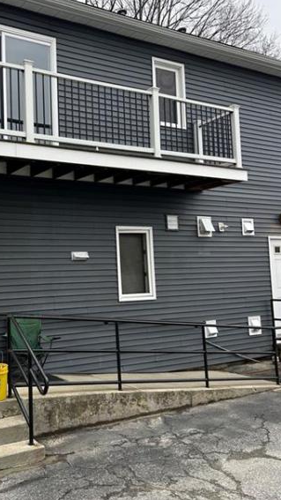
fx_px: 477
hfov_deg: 32.0
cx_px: 57
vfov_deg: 55.2
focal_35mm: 36
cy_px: 230
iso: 32
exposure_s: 1/124
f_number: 1.5
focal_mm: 5.7
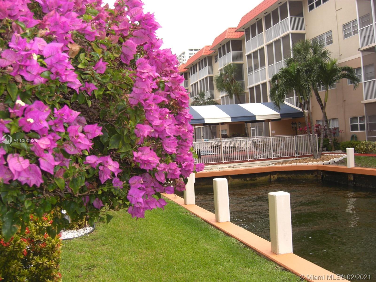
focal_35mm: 38
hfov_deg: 49.0
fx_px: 413
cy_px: 141
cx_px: 188
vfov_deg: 37.7
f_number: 4
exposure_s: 1/320
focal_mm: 7.9
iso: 80
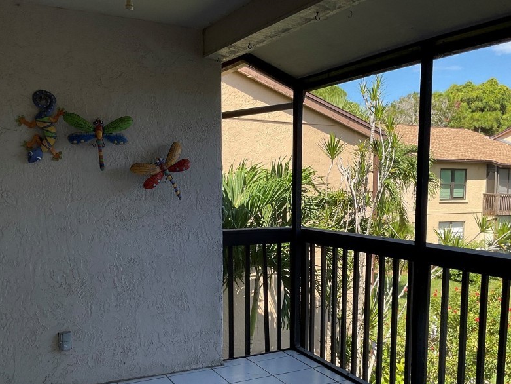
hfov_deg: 48.7
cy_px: 231
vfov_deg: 37.6
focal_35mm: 38
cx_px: 308
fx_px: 561
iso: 16
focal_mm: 3
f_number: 1.8
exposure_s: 1/320
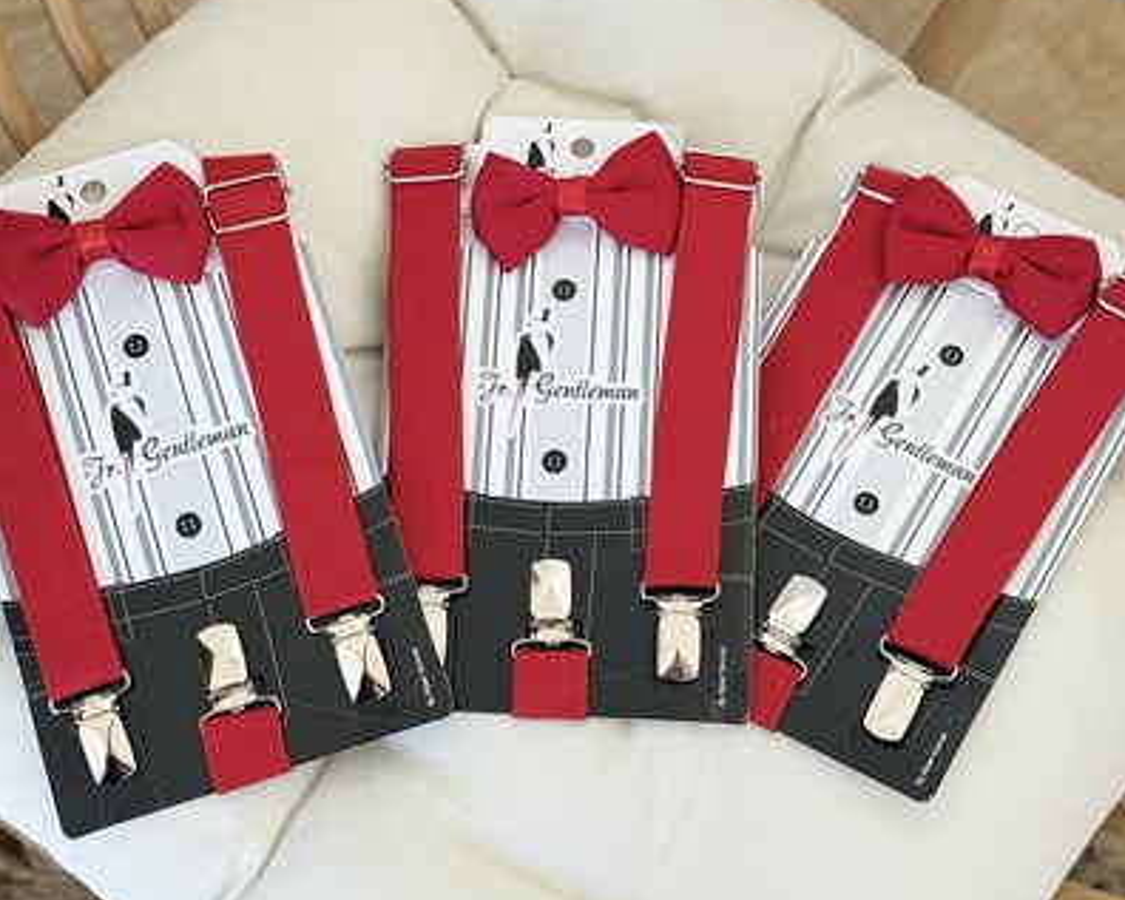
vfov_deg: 24.2
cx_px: 562
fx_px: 2098
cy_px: 419
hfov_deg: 30.0
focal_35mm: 63
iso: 100
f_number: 1.78
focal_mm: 6.76
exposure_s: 1/120
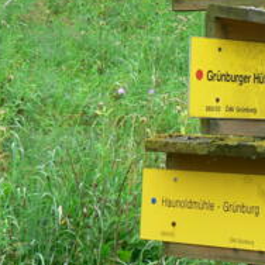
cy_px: 144
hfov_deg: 11.4
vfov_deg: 11.5
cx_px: 218
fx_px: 1316
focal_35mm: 152
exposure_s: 1/40
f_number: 3.2
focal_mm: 9.2
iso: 80
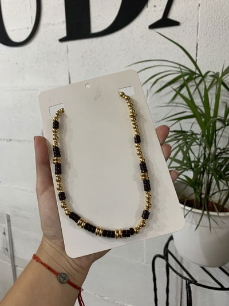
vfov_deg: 67.3
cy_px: 153
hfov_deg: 53.1
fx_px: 229
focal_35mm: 26
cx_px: 114
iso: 100
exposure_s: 1/50
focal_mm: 4.25
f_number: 1.8
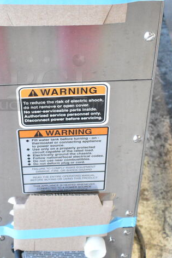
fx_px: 458
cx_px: 47
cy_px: 82
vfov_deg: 31.1
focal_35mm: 64
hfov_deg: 21.1
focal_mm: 22
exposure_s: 1/250
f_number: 8
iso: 6400
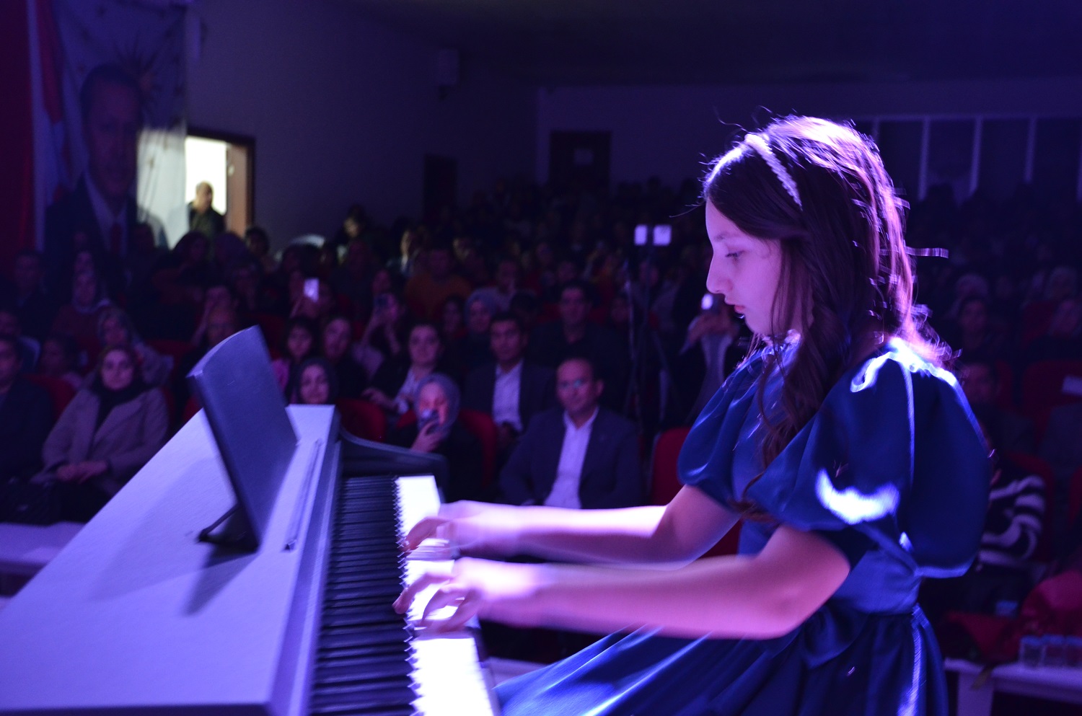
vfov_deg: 29.7
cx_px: 541
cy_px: 358
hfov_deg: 43.7
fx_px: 1349
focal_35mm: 45
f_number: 4
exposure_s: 1/13
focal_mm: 30
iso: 1600
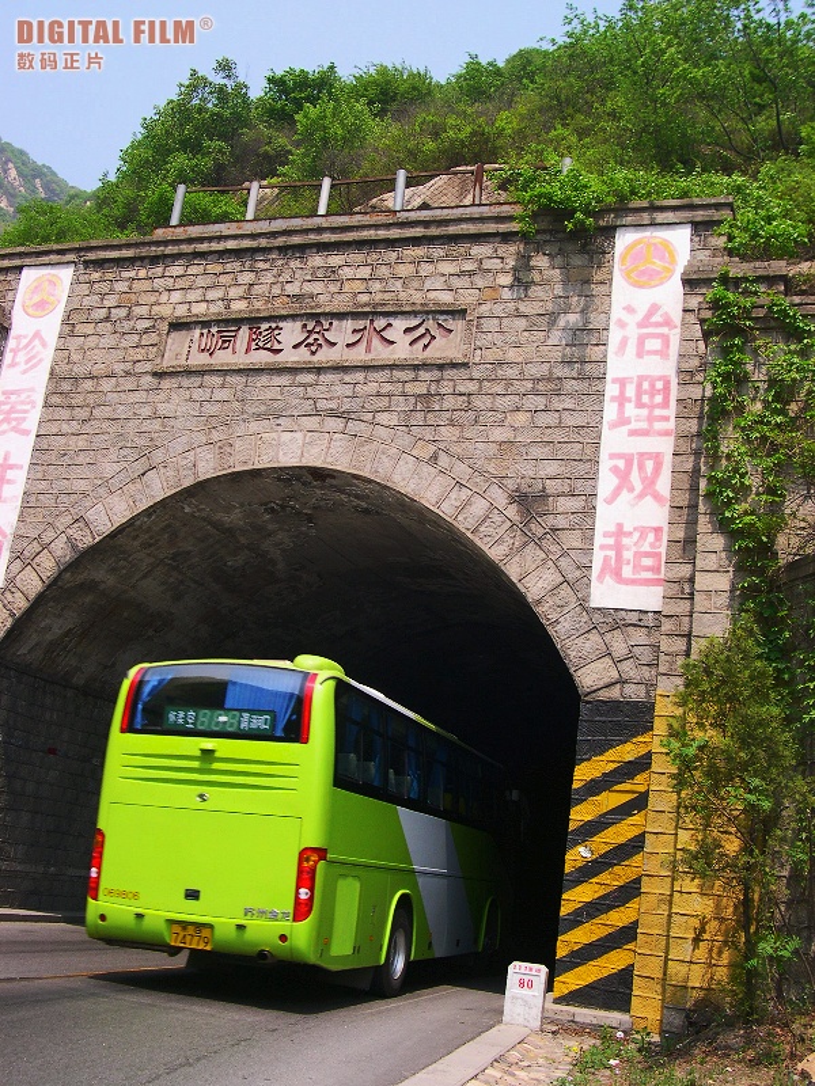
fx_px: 1193
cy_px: 543
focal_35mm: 38
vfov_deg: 49.0
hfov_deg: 37.7
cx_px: 408
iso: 100
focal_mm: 8
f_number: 7.6
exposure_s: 1/122
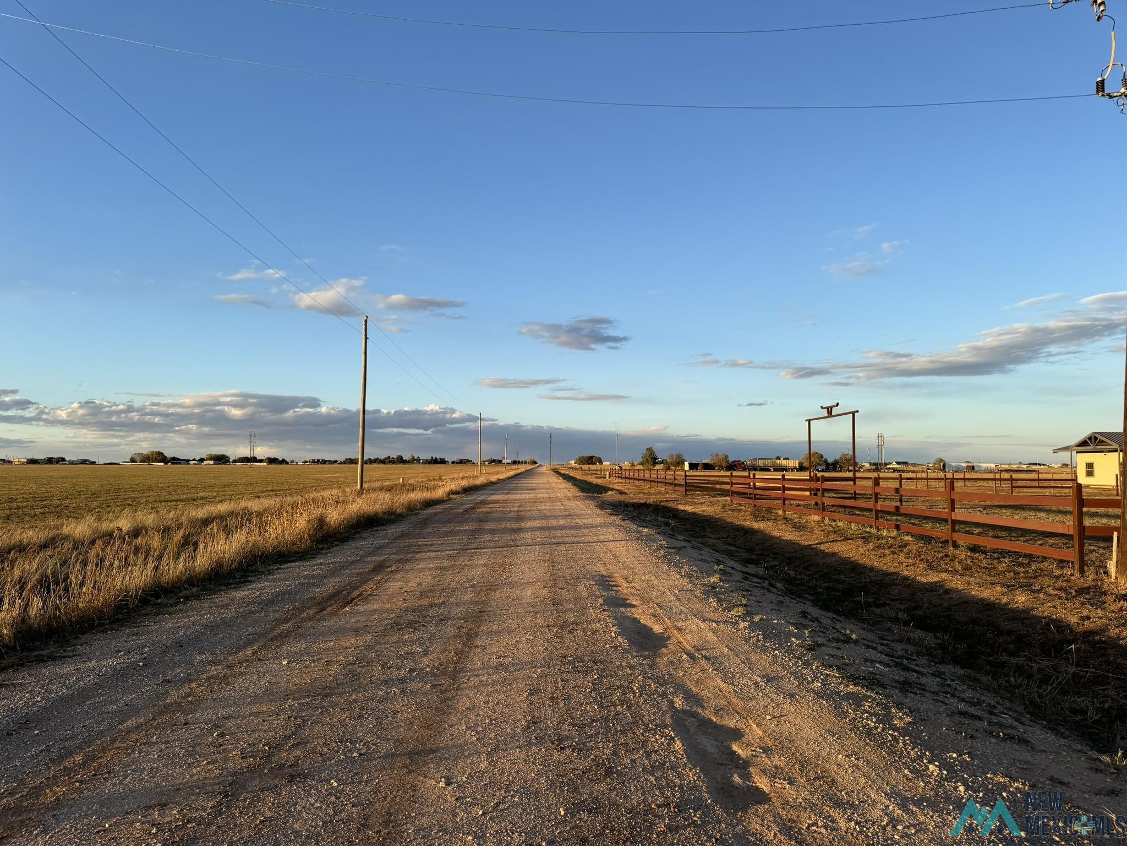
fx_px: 781
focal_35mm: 24
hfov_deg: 71.6
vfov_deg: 56.8
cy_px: 423
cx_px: 564
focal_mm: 6.76
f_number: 1.78
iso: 80
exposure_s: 1/1366
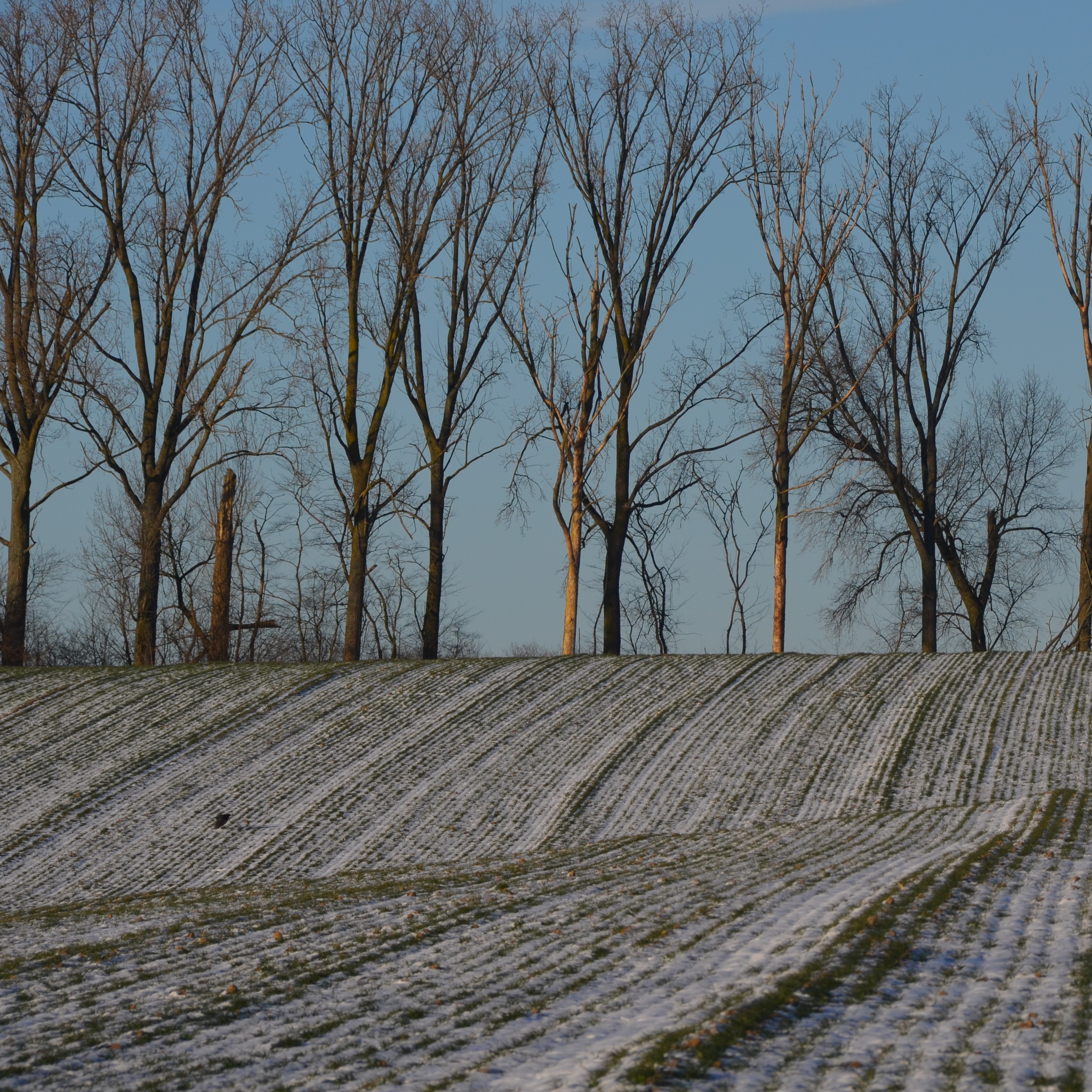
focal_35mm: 318
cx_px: 735
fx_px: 11337
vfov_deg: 5.5
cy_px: 546
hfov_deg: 5.5
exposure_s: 1/1000
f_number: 8
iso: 200
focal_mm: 165
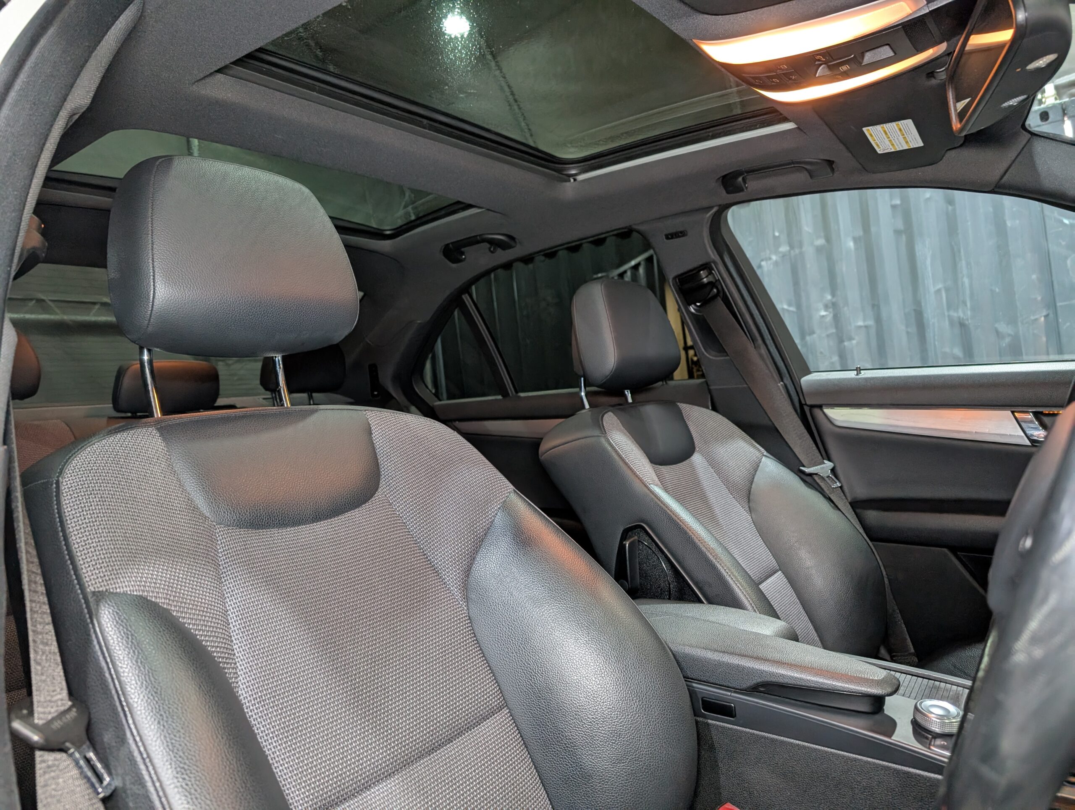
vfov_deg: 56.9
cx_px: 538
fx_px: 746
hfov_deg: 71.5
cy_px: 405
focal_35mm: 24
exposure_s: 1/50
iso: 445
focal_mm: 6.9
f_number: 1.68
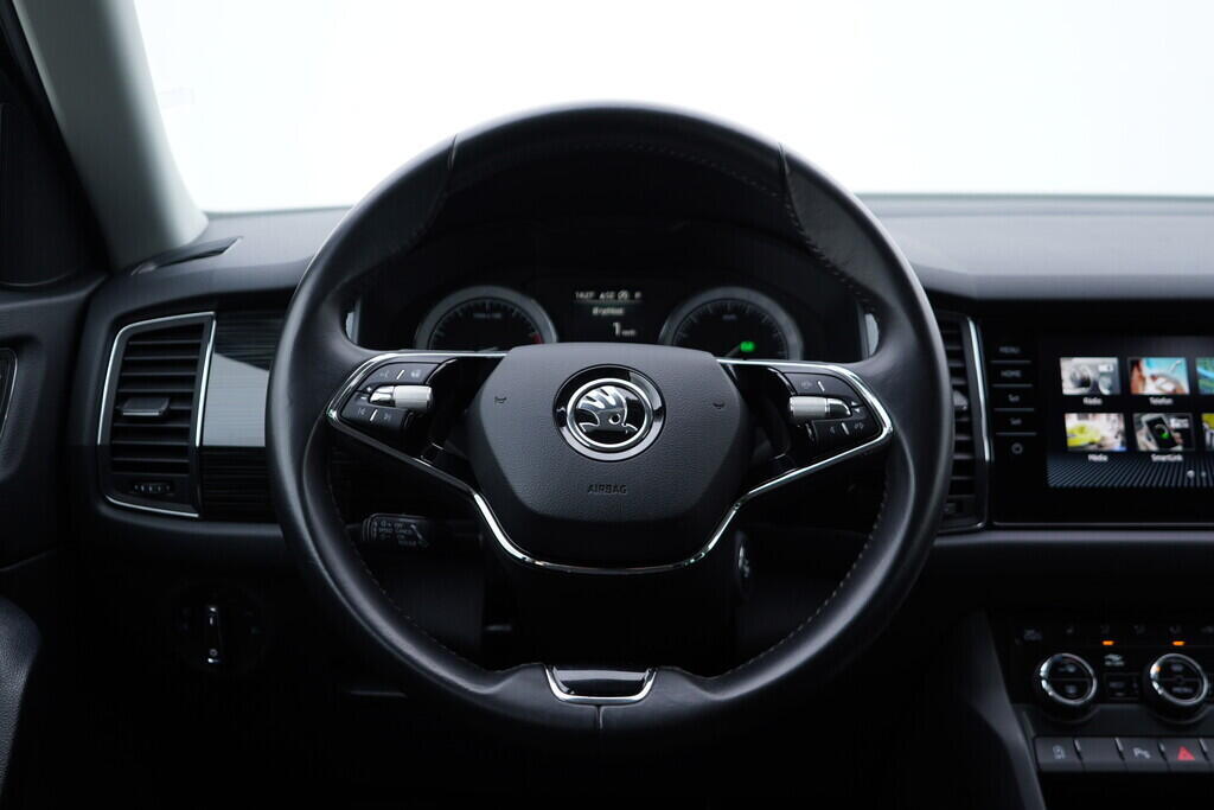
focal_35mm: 36
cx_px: 607
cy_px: 405
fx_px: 1214
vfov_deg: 36.9
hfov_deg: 53.1
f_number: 2.8
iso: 125
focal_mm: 24
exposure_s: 1/40
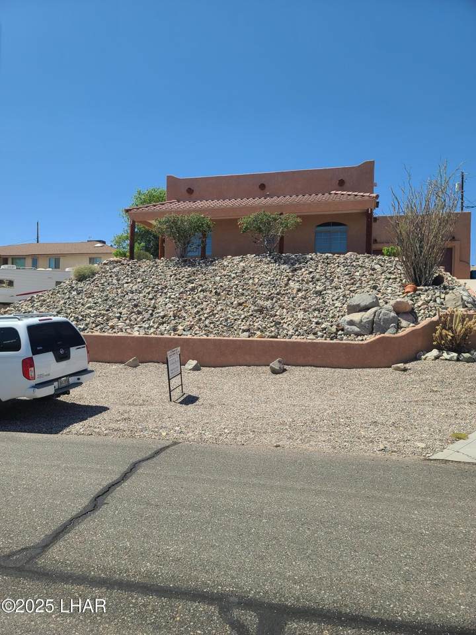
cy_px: 318
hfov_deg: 54.9
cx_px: 238
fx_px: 458
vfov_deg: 69.4
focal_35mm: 25
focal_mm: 7
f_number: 1.8
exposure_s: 1/929
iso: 16
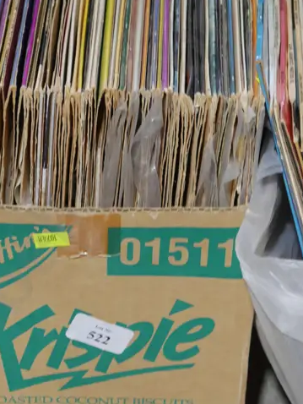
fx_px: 1399
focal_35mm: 120
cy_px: 118
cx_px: 139
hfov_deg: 12.4
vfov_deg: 16.4
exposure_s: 1/60
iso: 1250
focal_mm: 28
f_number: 5.3
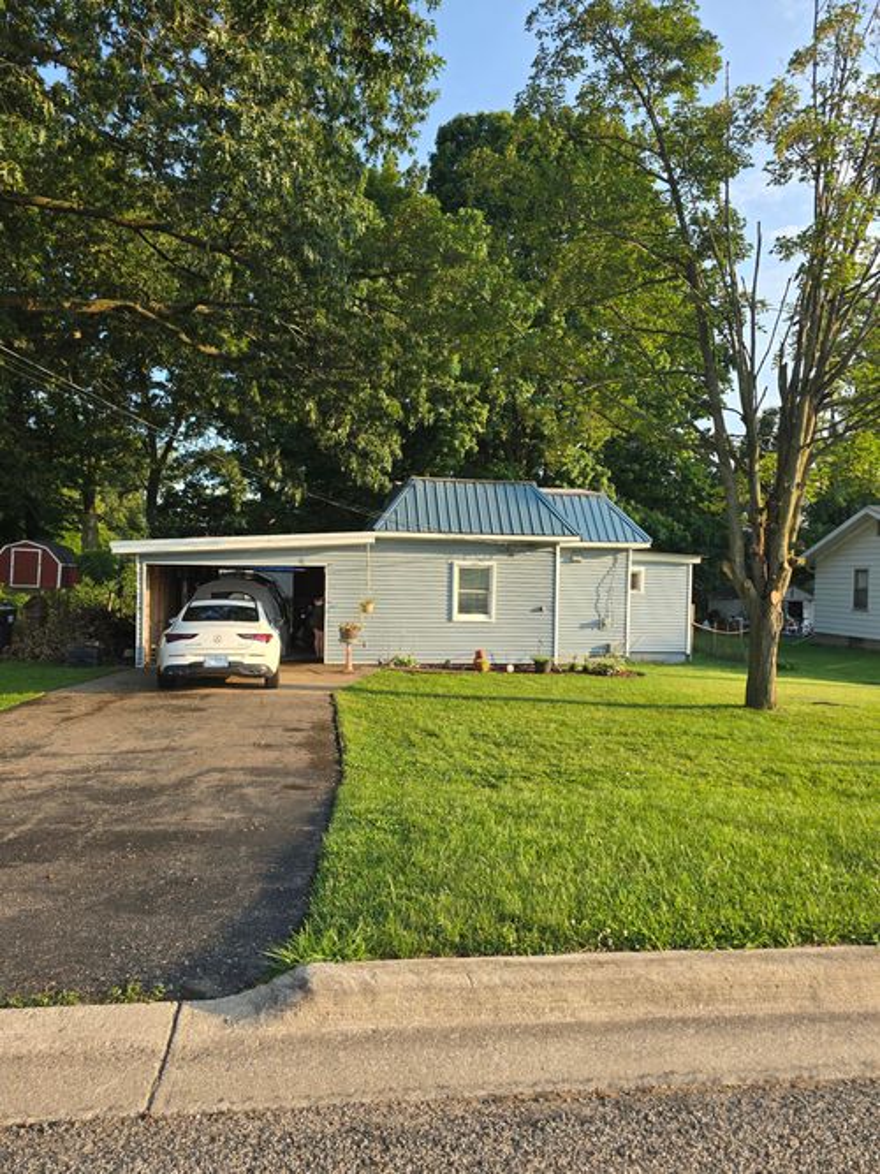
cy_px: 587
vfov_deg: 73.9
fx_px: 780
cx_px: 440
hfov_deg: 58.9
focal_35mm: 23
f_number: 1.7
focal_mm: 6.3
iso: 12
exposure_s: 1/180
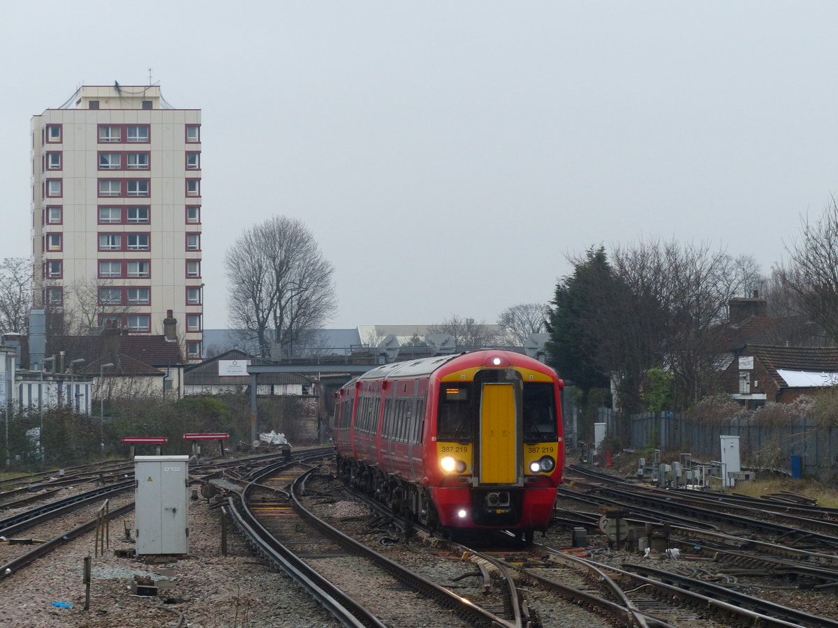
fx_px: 4793
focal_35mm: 198
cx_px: 419
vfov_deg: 7.5
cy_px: 314
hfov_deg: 10.0
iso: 200
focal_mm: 35.6
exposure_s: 1/250
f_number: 4
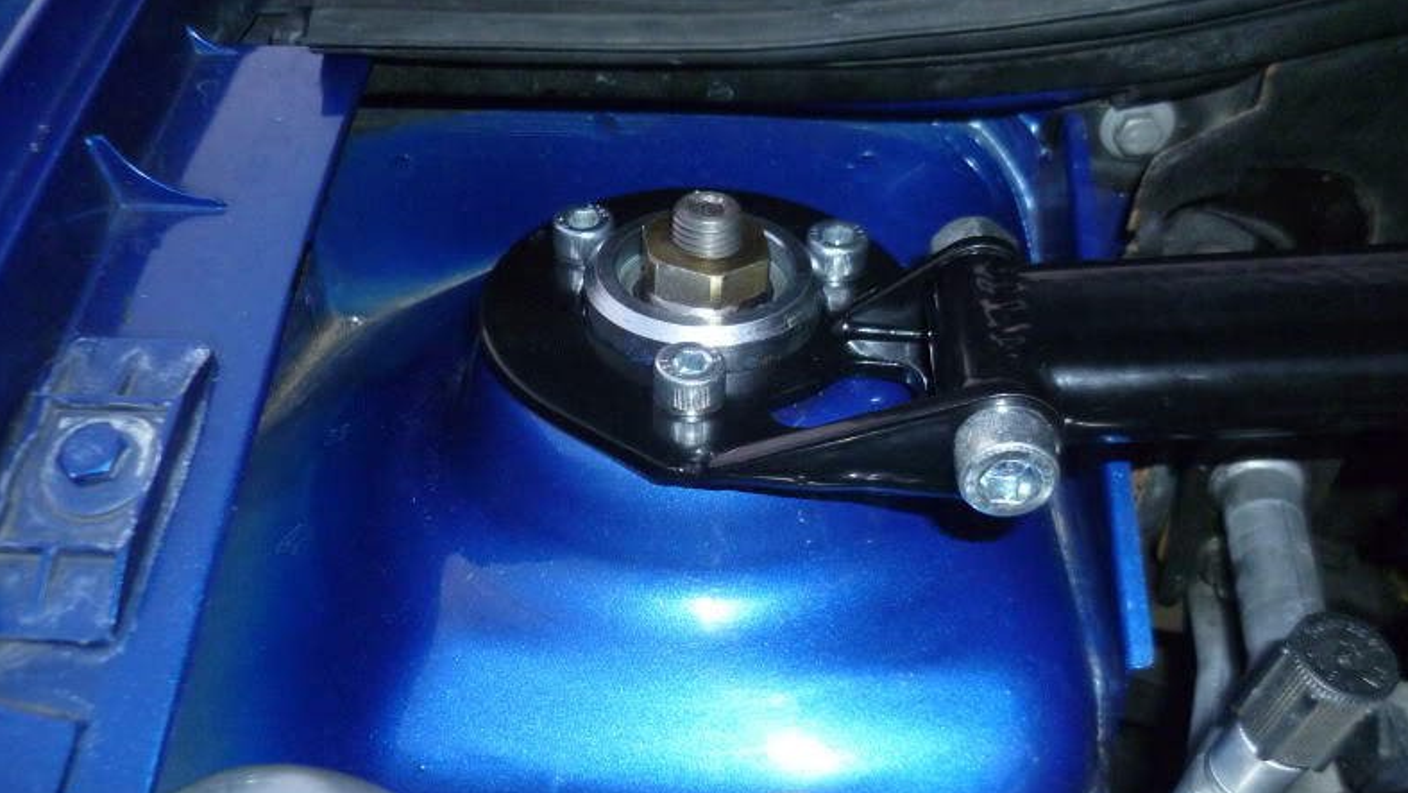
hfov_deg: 62.6
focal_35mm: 31
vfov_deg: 37.7
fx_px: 1158
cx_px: 710
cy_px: 462
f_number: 2.8
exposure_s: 1/30
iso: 400
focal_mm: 5
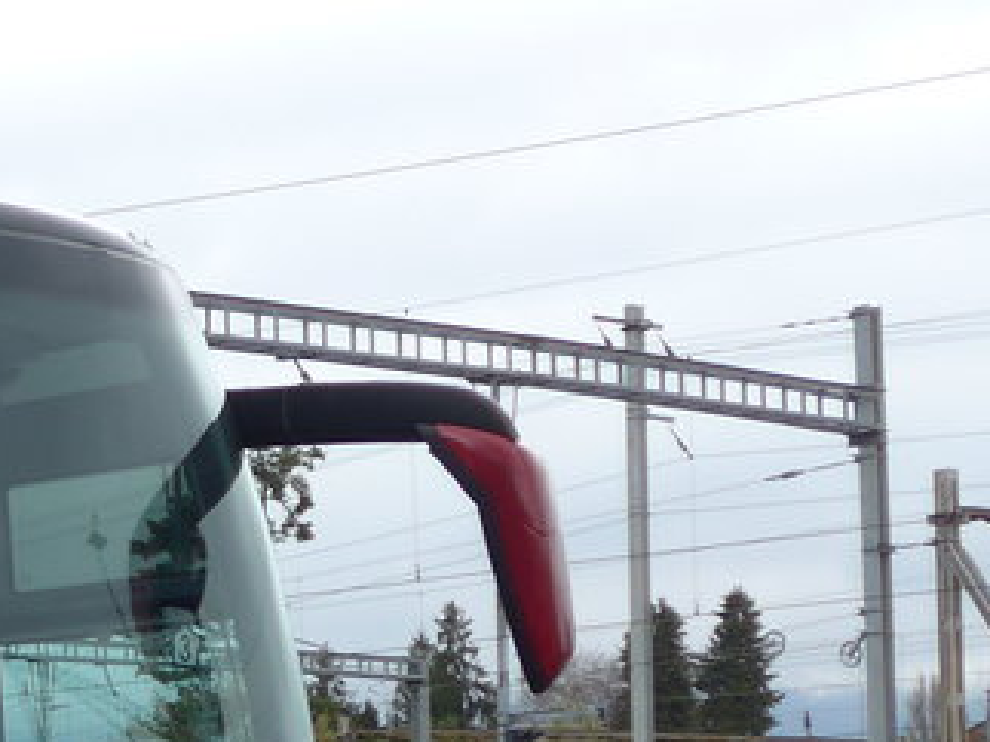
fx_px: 4145
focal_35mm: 145
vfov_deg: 10.1
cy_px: 767
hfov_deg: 12.4
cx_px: -824
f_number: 2.8
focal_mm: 8
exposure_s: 1/320
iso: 80
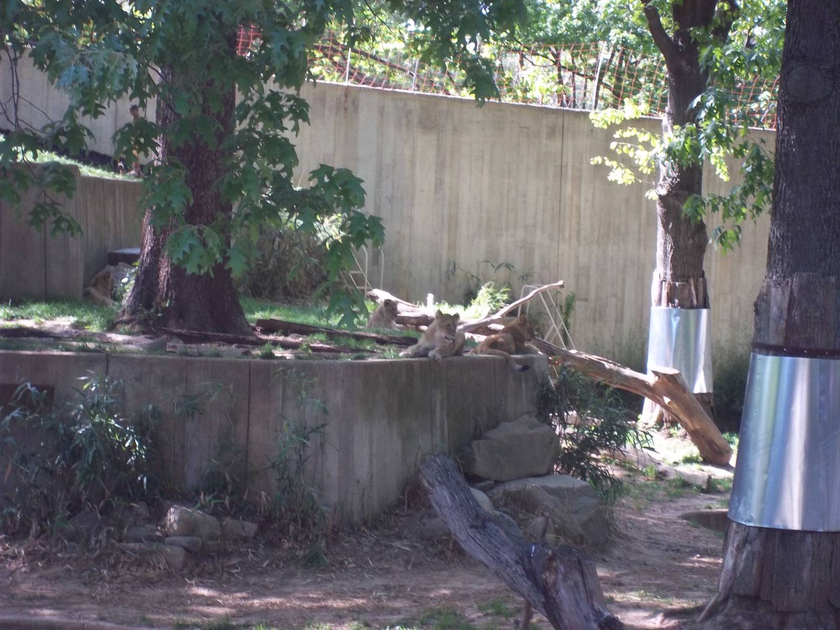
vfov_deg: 13.7
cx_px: 420
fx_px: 2621
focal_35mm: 108
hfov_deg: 18.2
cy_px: 315
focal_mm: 19.5
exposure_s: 1/60
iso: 160
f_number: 5.6
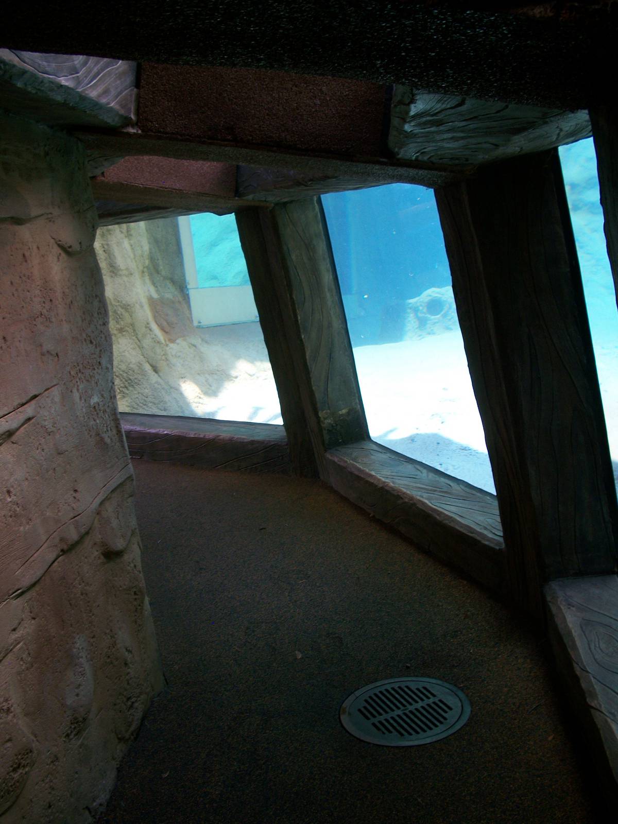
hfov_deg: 40.7
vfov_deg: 52.6
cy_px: 412
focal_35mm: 35
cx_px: 309
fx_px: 833
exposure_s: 1/80
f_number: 3.1
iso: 80
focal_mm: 6.3
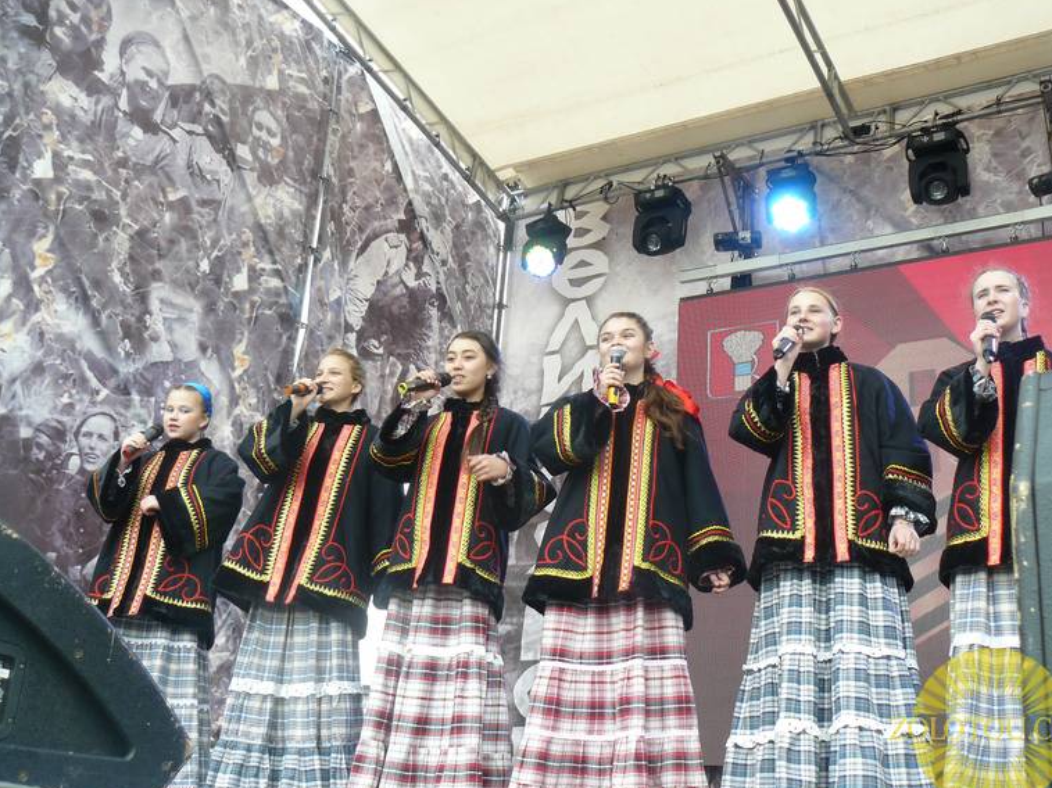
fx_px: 1154
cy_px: 402
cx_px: 551
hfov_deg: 49.0
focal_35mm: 38
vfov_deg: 37.7
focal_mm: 6
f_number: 3.6
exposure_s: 1/100
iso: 100
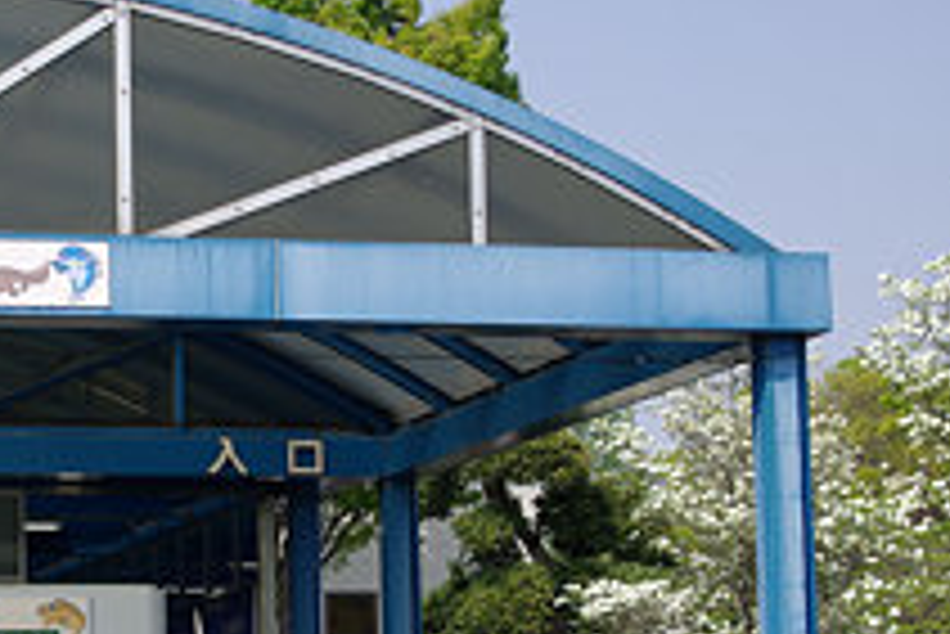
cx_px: -18
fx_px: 2616
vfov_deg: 13.6
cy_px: 627
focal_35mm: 99
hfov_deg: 19.9
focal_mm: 31
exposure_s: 1/250
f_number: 7.1
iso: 100
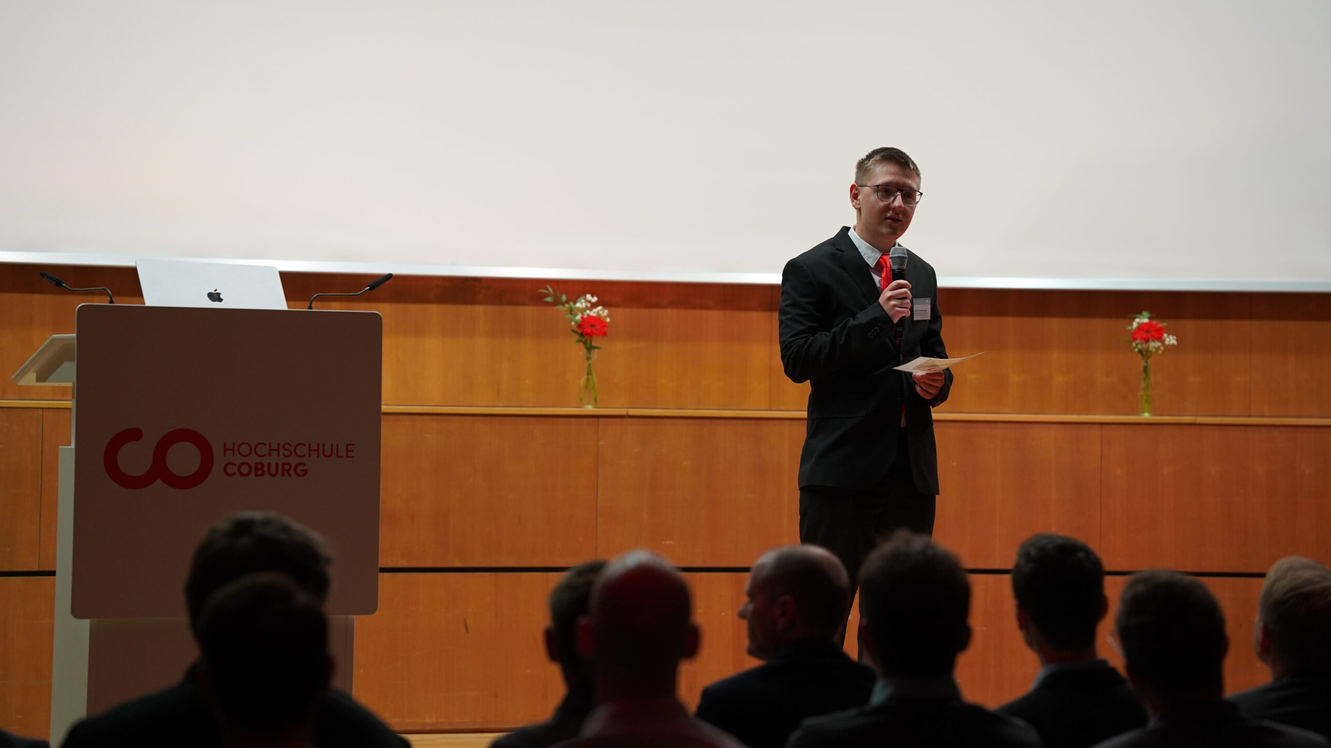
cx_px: 665
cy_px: 419
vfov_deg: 8.2
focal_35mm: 148
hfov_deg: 14.5
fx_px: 5223
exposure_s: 1/160
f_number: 4
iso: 2000
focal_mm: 141
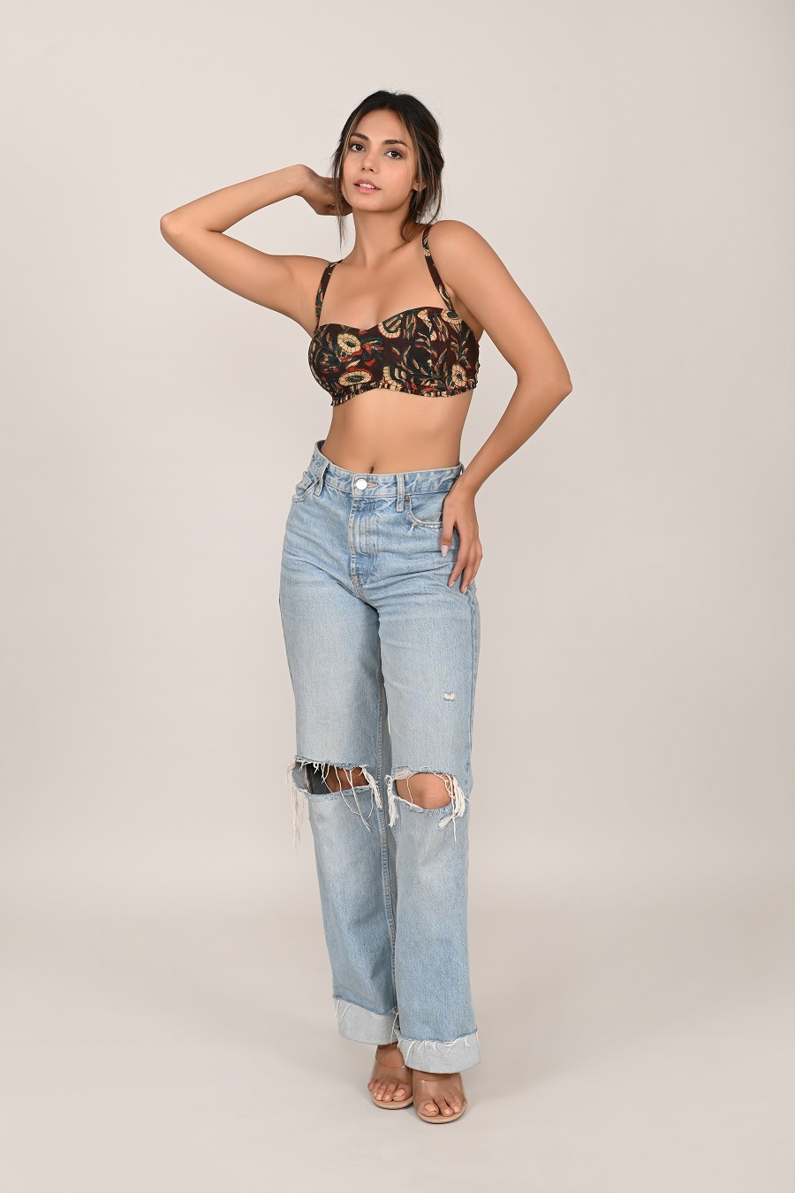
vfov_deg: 32.4
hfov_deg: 21.9
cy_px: 596
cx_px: 398
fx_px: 2054
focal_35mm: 62
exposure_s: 1/200
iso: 200
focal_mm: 62
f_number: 9
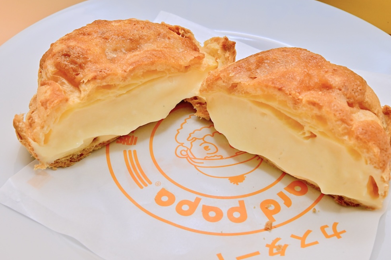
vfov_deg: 22.3
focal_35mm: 61
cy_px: 128
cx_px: 196
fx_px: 662
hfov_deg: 32.9
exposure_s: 1/250
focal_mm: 60
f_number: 18
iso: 1250
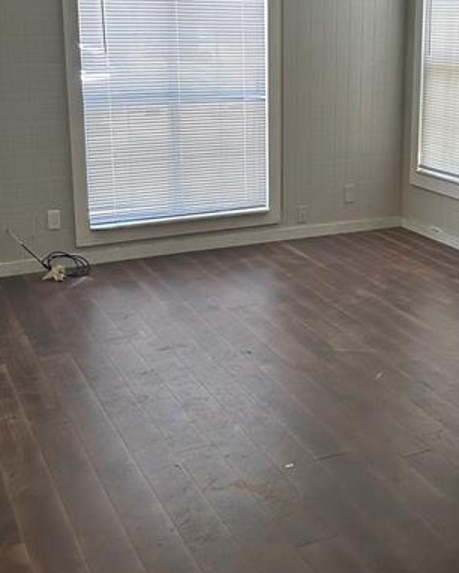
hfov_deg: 29.3
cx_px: 338
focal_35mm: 51
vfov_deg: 36.4
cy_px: 212
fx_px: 865
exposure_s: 1/120
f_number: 1.5
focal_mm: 5.7
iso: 125
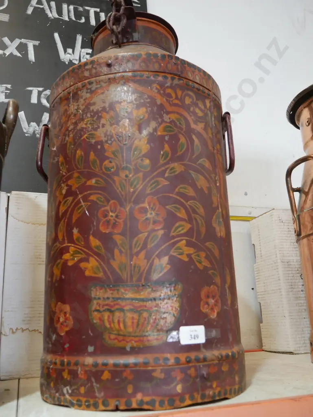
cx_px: 156
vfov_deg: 56.8
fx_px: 385
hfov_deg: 44.2
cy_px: 208
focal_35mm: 32
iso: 800
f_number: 4
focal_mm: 16
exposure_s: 1/60
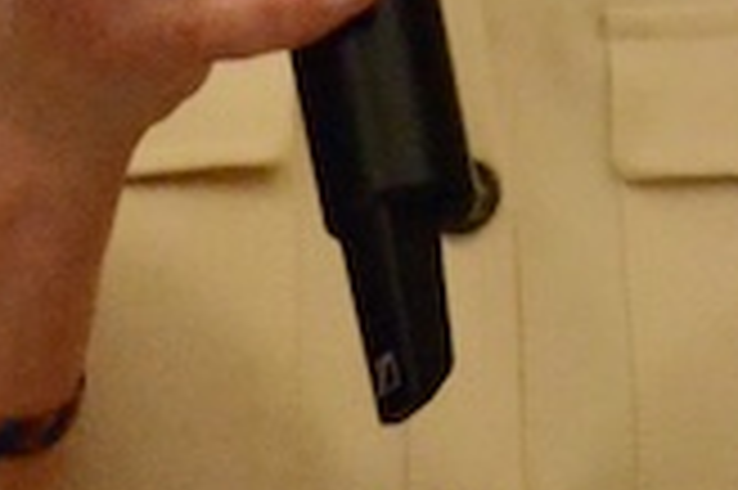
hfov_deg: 2.2
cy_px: -692
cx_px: 752
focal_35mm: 958
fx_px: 19620
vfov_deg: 1.4
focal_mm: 105
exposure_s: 1/160
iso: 6400
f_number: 5.6
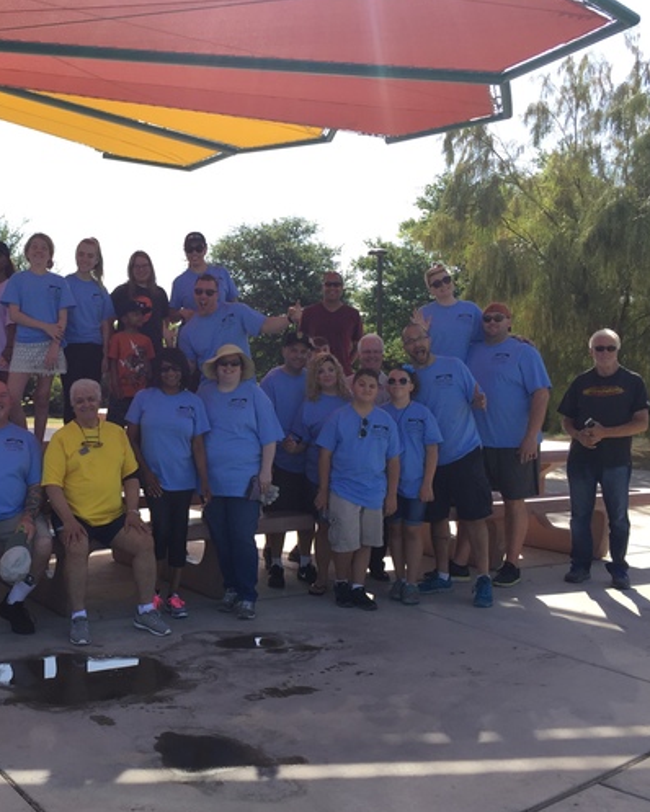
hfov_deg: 35.4
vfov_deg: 44.8
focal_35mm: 41
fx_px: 985
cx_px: 132
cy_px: 422
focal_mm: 4.15
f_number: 2.2
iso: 32
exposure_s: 1/860
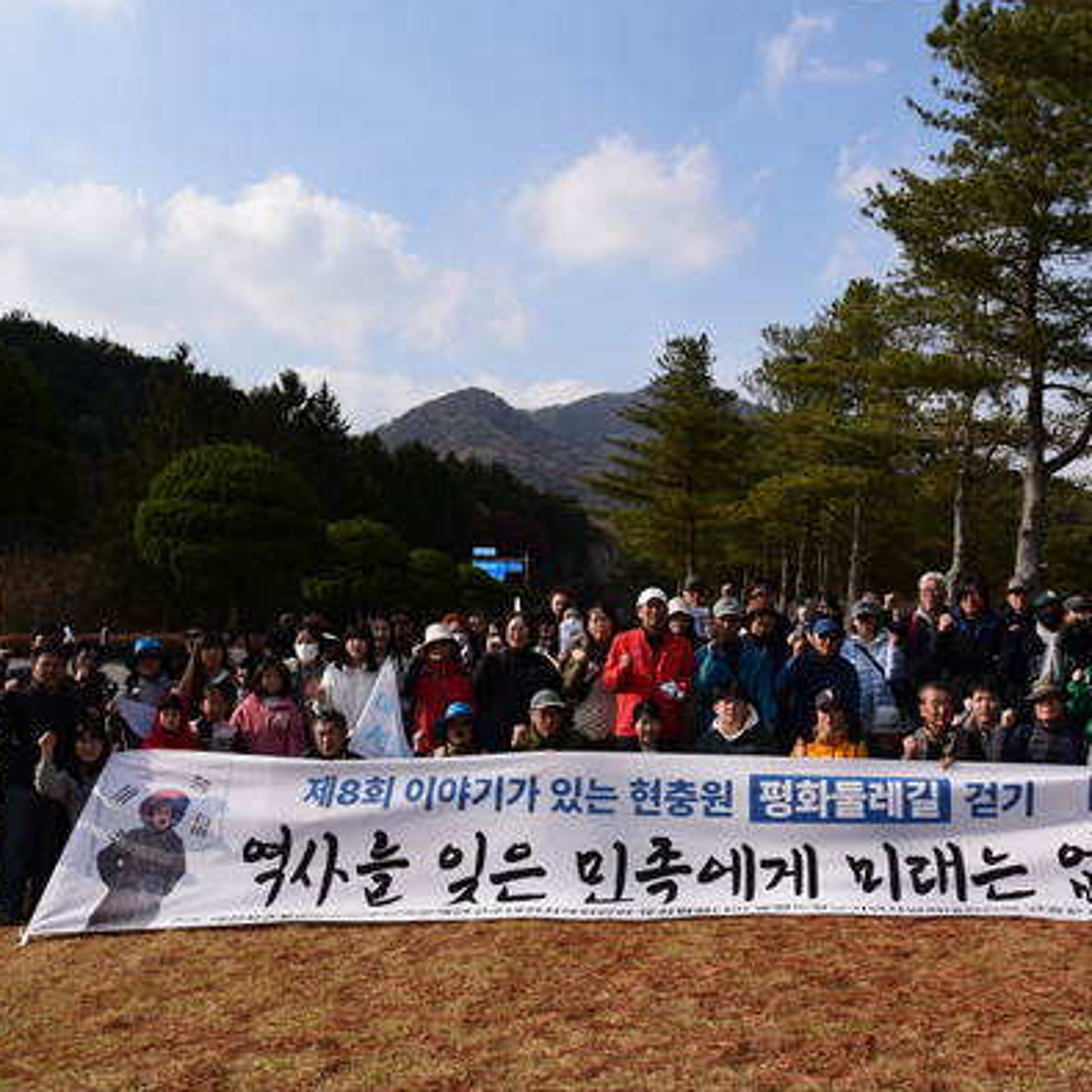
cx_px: 683
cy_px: 542
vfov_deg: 52.5
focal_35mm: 31
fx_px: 1106
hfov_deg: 52.0
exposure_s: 1/200
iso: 160
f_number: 11
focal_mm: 24
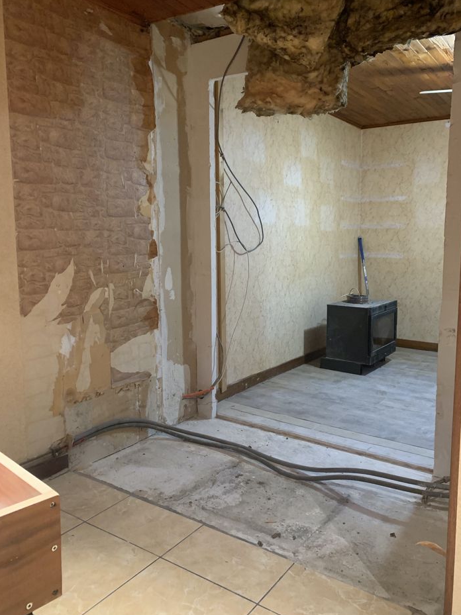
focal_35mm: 28
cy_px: 307
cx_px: 246
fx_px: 498
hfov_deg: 49.7
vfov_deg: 63.5
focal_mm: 4.25
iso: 320
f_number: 1.8
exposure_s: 1/25
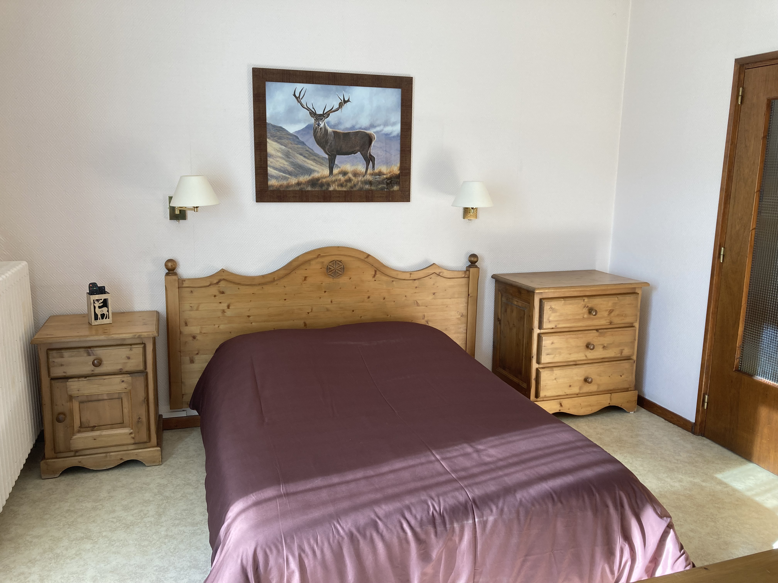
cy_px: 292
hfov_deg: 63.4
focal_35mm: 28
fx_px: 629
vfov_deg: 49.7
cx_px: 389
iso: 40
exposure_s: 1/121
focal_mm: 3.99
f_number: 1.8
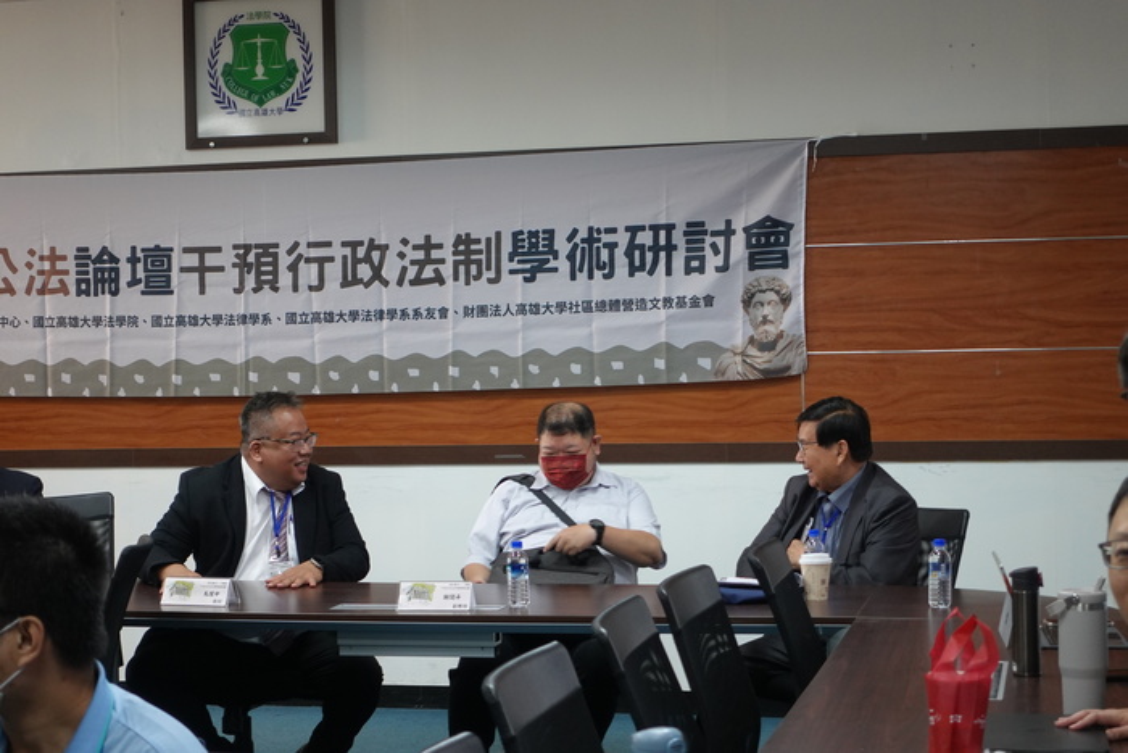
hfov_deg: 28.8
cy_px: 376
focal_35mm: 70
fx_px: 2194
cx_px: 564
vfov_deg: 19.5
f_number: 2.8
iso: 640
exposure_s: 1/80
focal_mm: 25.7
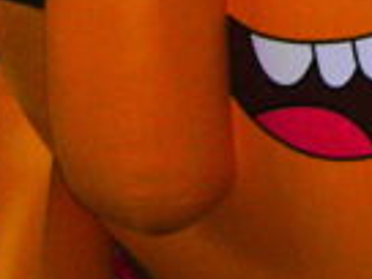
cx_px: 676
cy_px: -265
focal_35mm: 182
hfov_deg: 10.2
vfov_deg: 7.8
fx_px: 1956
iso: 80
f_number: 3.2
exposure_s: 1/60.1
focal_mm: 6.3
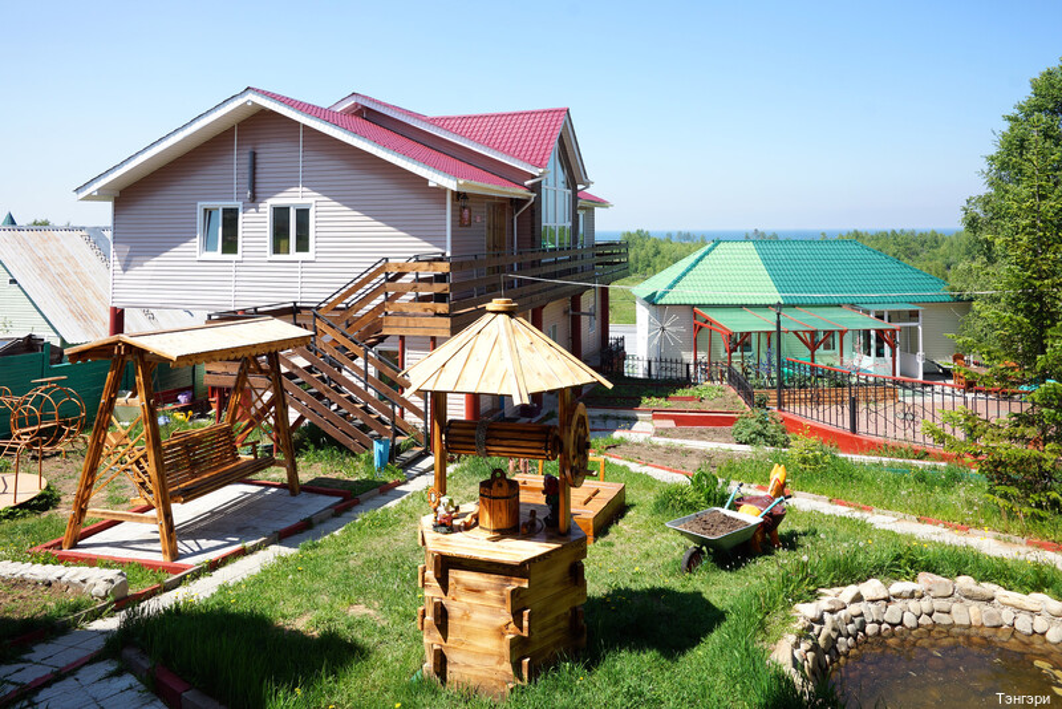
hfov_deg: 73.7
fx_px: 708
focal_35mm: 24
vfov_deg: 53.2
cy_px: 354
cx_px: 531
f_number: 7.1
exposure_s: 1/80
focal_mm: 24
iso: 50
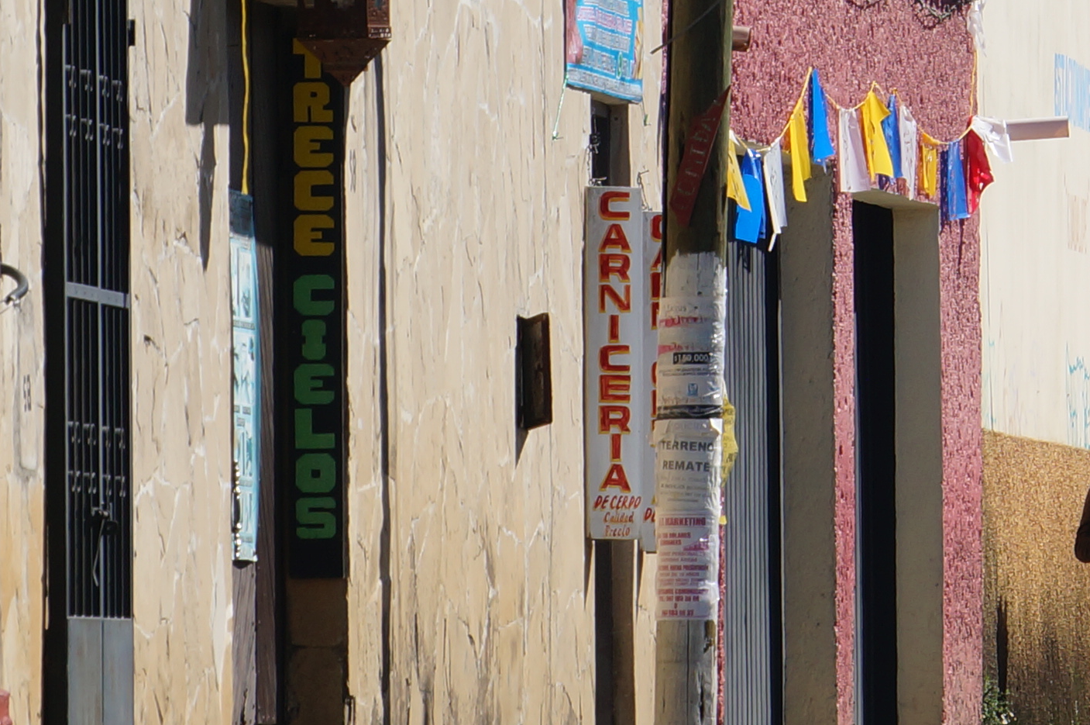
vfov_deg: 2.5
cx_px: 1058
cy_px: 132
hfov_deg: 3.8
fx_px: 16627
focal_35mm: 550
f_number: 10
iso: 100
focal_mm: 105
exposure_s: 1/250
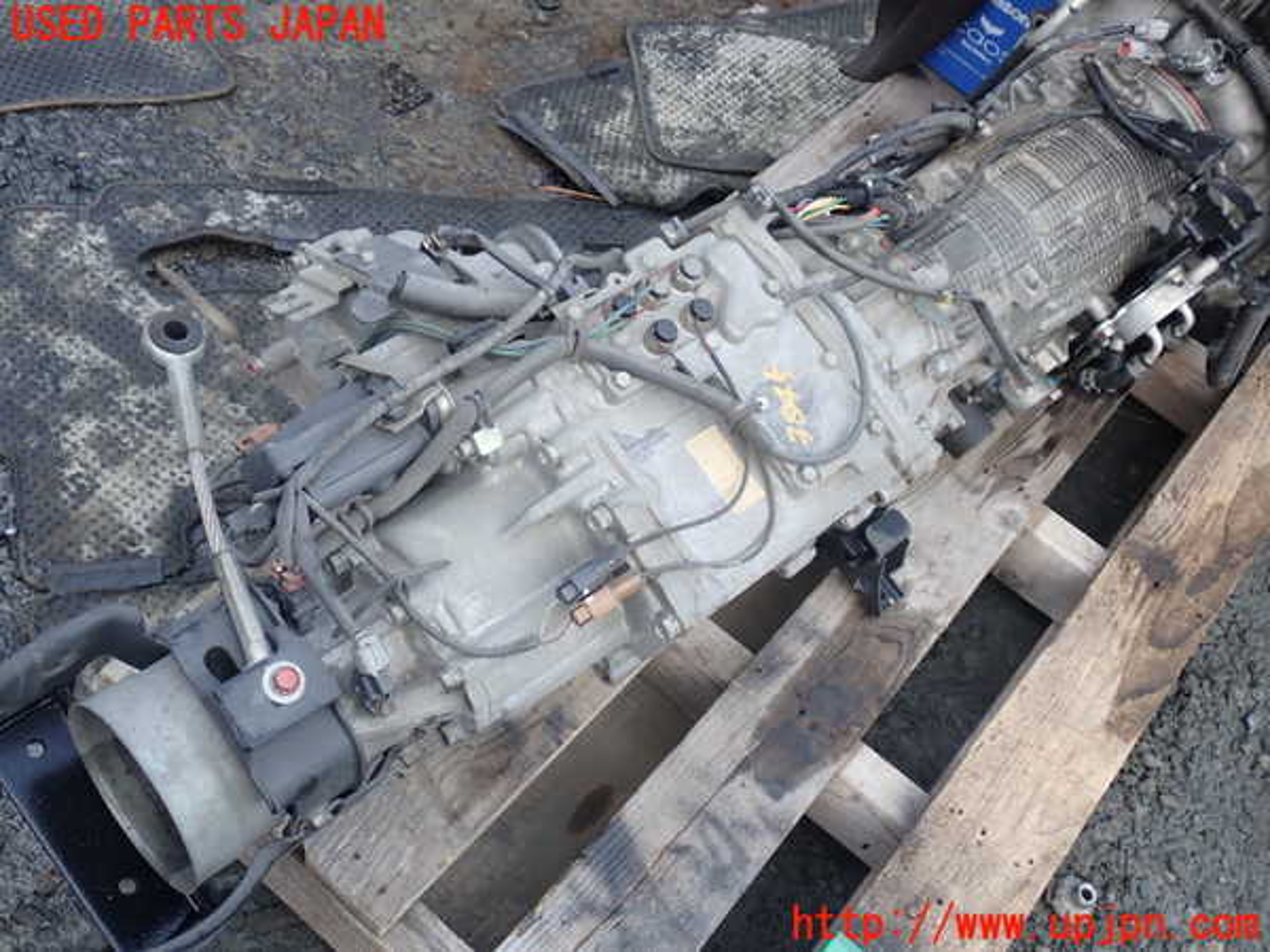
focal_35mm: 41
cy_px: 476
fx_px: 1504
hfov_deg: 45.8
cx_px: 635
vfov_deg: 35.1
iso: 100
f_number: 2.8
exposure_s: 1/100
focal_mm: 7.31
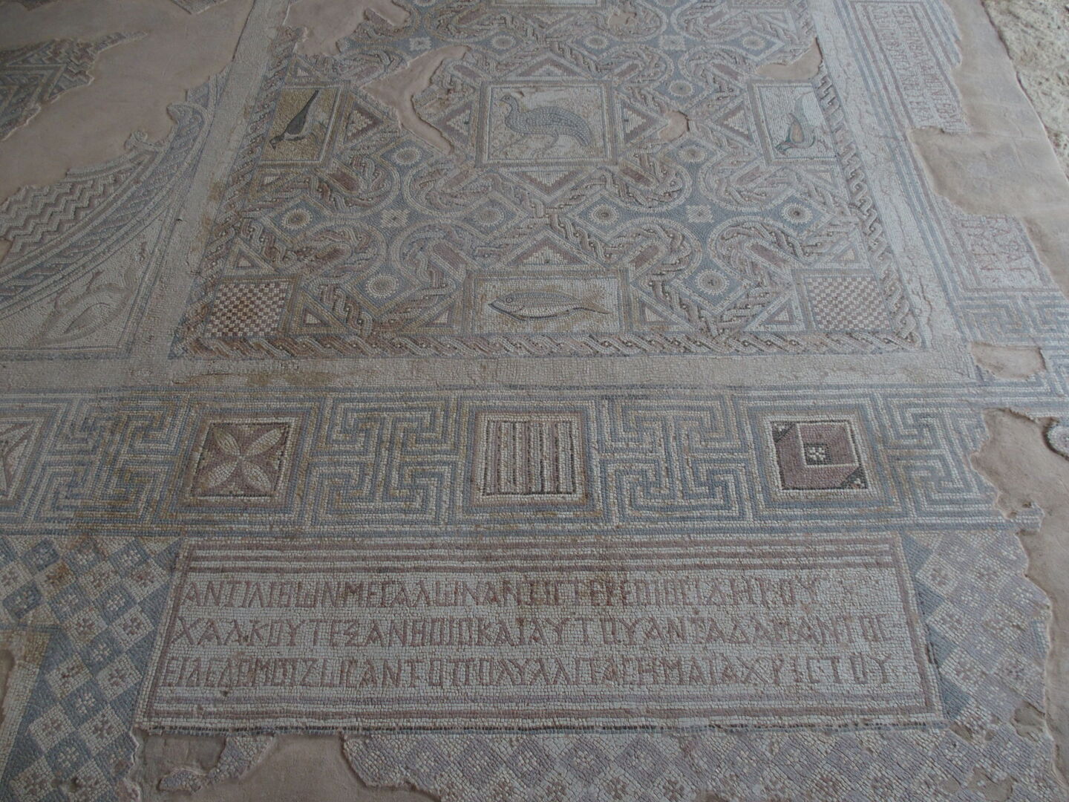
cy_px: 401
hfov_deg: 63.4
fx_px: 865
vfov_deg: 49.7
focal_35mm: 28
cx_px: 534
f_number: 2.8
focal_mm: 6
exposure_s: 1/50
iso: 200
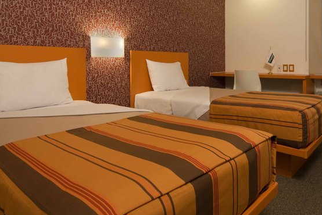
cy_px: 70
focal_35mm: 26
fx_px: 233
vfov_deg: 48.7
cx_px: 195
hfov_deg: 68.6
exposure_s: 1/2
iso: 125
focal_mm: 12
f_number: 11
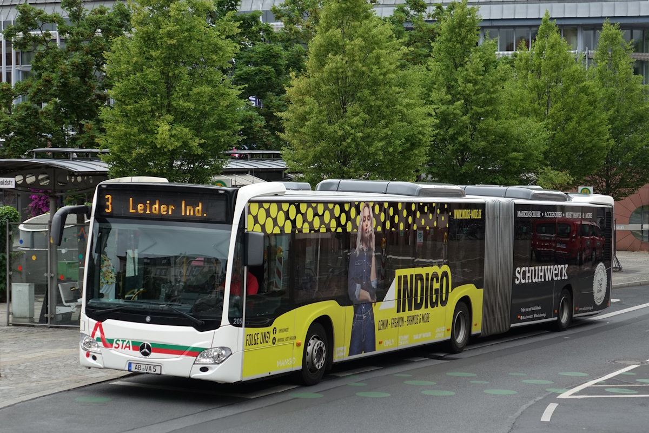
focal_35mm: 85
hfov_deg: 23.9
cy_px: 216
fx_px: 1532
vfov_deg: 16.1
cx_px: 324
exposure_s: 1/200
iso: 125
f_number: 4
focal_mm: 31.27
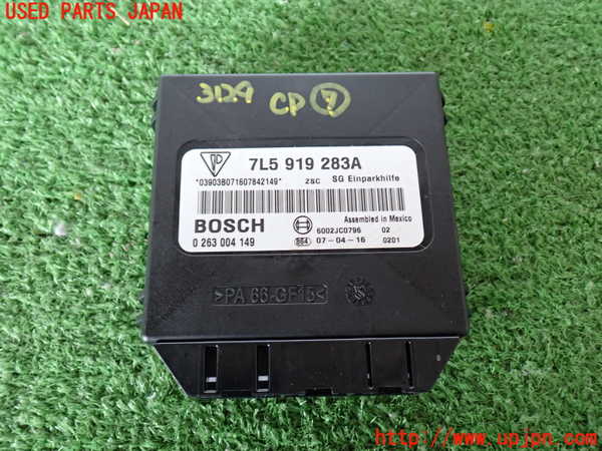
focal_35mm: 32
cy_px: 226
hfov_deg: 56.8
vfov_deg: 44.2
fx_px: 557
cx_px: 301
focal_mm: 5.79
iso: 400
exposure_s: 1/30
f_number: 2.4
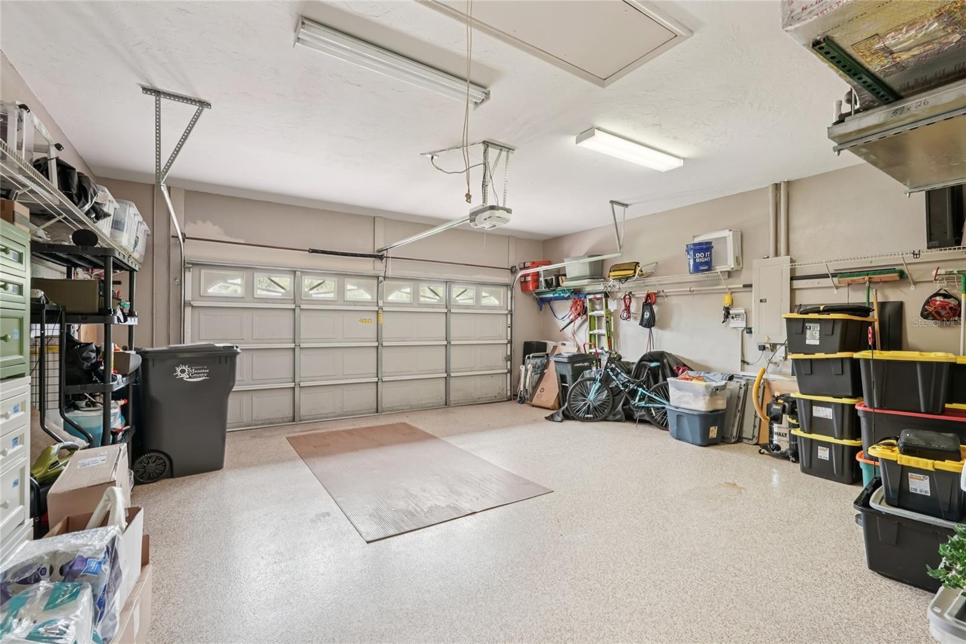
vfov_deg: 72.0
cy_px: 322
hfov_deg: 95.0
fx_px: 443
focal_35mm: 16
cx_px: 483
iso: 400
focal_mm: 16.5
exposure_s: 1/5
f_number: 8
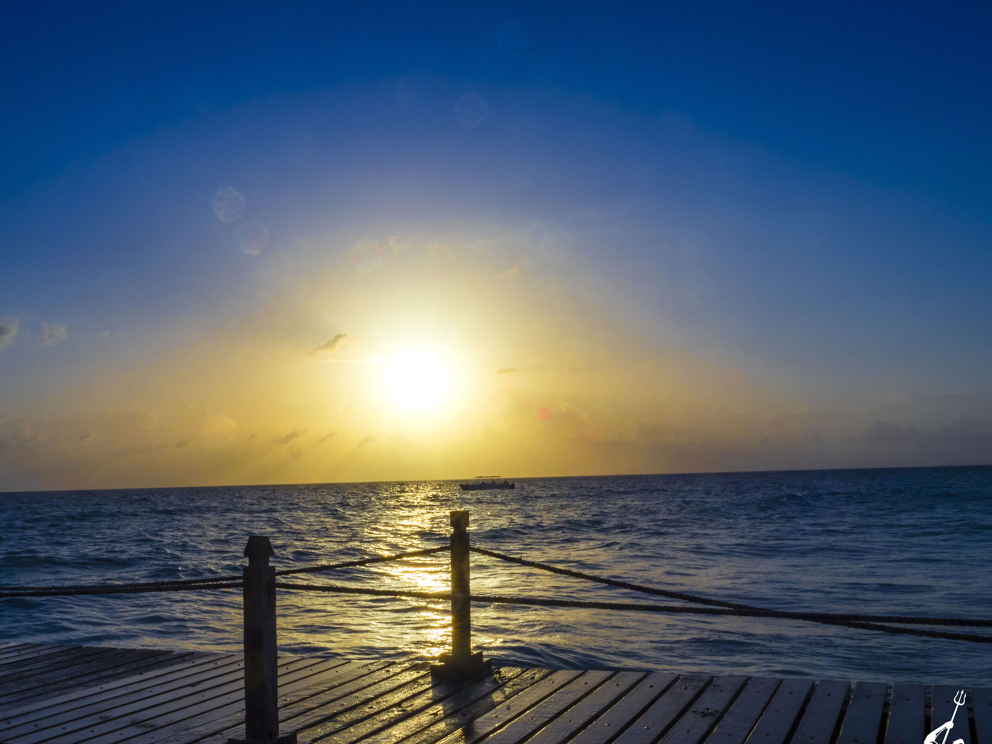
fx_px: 1032
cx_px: 454
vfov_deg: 39.6
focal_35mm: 36
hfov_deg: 51.3
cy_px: 398
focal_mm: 16
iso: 200
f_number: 22
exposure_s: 1/320
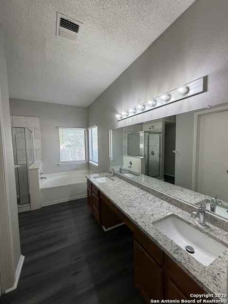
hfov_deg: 85.7
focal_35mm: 14
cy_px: 152
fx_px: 123
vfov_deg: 102.1
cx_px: 114
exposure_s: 1/120
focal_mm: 2.22
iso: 125
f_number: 2.2
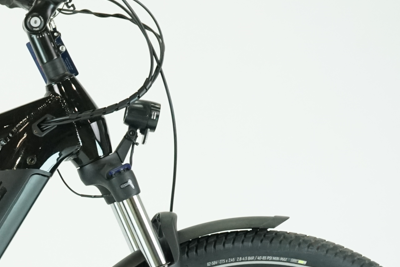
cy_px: 299
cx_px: -132
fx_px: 1978
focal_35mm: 178
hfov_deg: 11.2
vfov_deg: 7.7
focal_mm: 57
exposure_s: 1/200
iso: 2500
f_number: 6.3
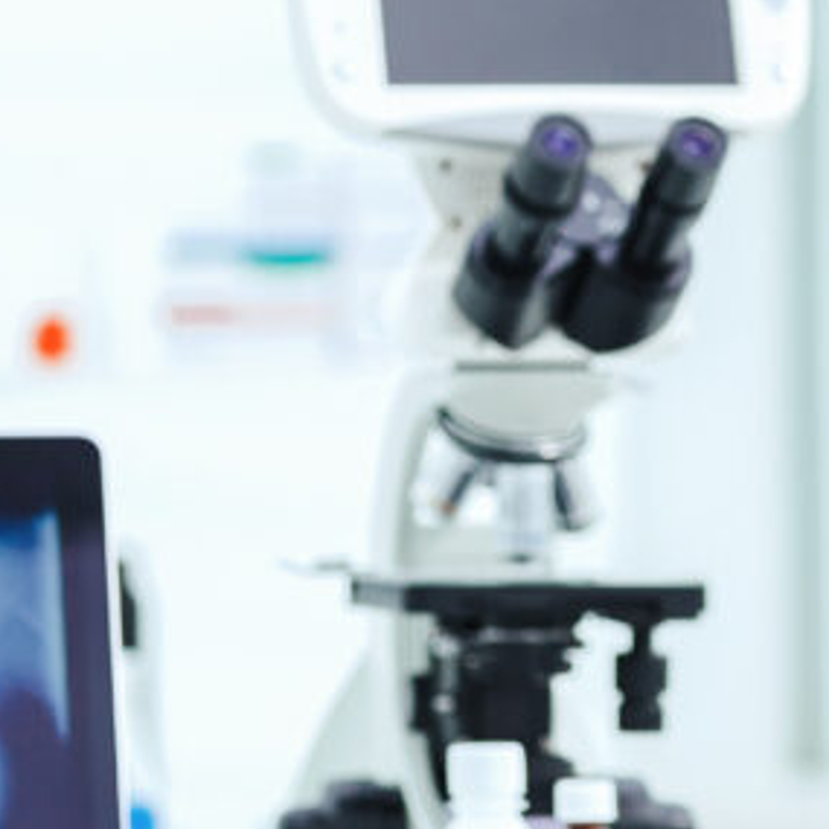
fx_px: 8697
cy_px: 359
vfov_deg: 5.5
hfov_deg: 5.5
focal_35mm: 321
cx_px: 590
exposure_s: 1/320
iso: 125
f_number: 3.2
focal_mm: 105
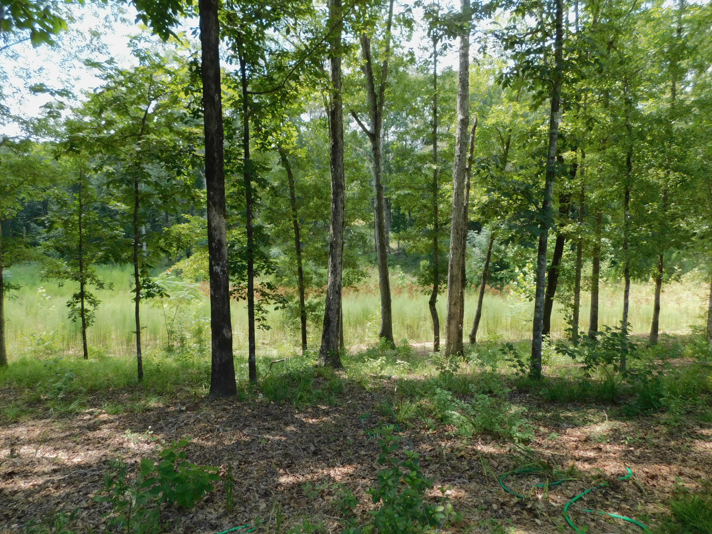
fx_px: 473
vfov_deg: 58.9
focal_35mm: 23
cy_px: 267
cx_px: 356
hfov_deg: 73.9
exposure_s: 1/320
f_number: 3
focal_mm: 4
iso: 125
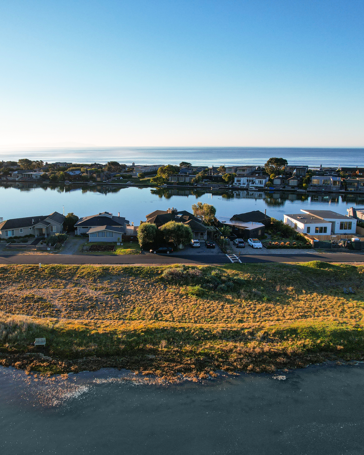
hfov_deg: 46.6
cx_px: 133
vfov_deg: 57.2
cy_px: 228
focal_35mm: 31
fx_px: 417
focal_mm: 8.38
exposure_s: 1/1250
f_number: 2.8
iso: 100
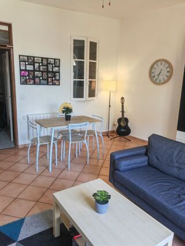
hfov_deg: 51.3
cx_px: 92
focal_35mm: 27
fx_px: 192
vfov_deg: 65.3
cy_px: 123
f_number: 1.8
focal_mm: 5.53
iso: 200
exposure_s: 1/100
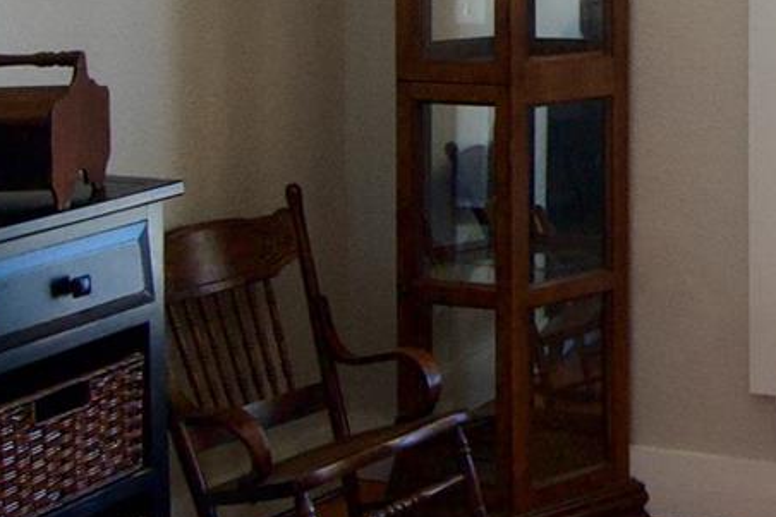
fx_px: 1465
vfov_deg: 18.9
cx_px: 1051
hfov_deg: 25.0
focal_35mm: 68
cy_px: -102
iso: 2000
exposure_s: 1/50
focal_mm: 10
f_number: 13
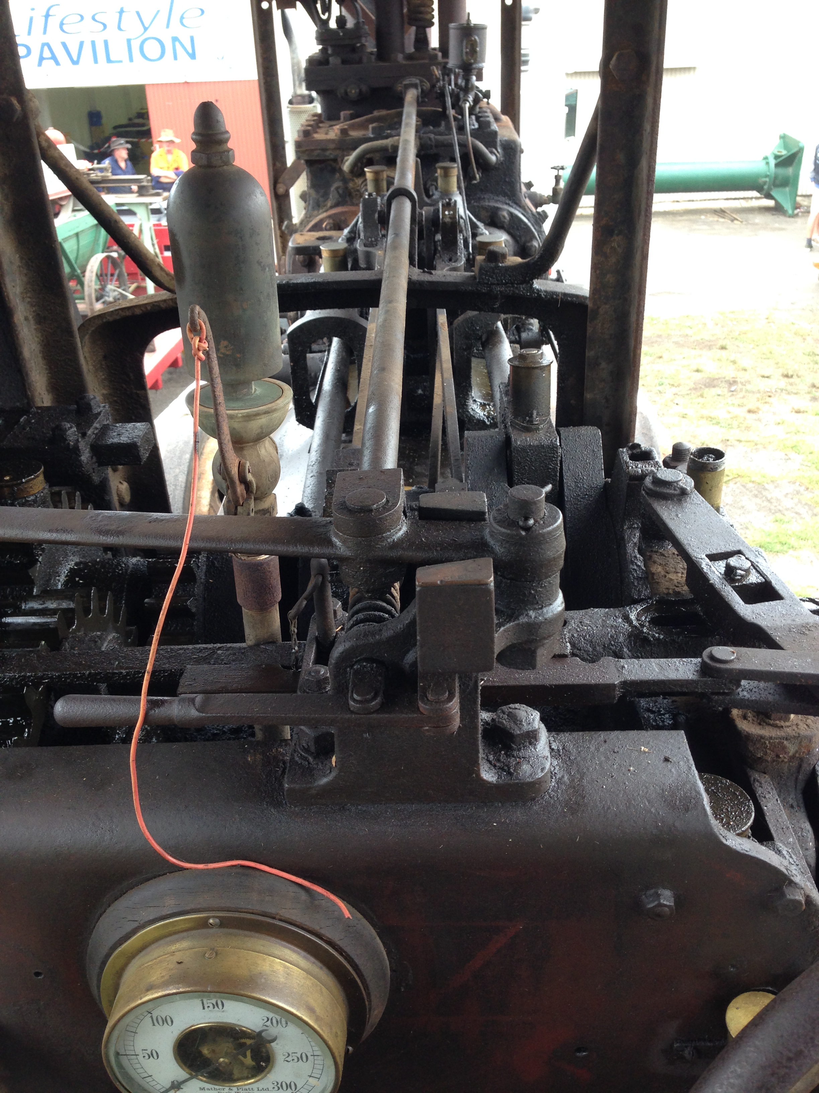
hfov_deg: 42.9
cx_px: 410
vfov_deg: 55.4
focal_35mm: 33
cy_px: 546
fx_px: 1041
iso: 64
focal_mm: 4.12
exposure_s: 1/60
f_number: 2.4
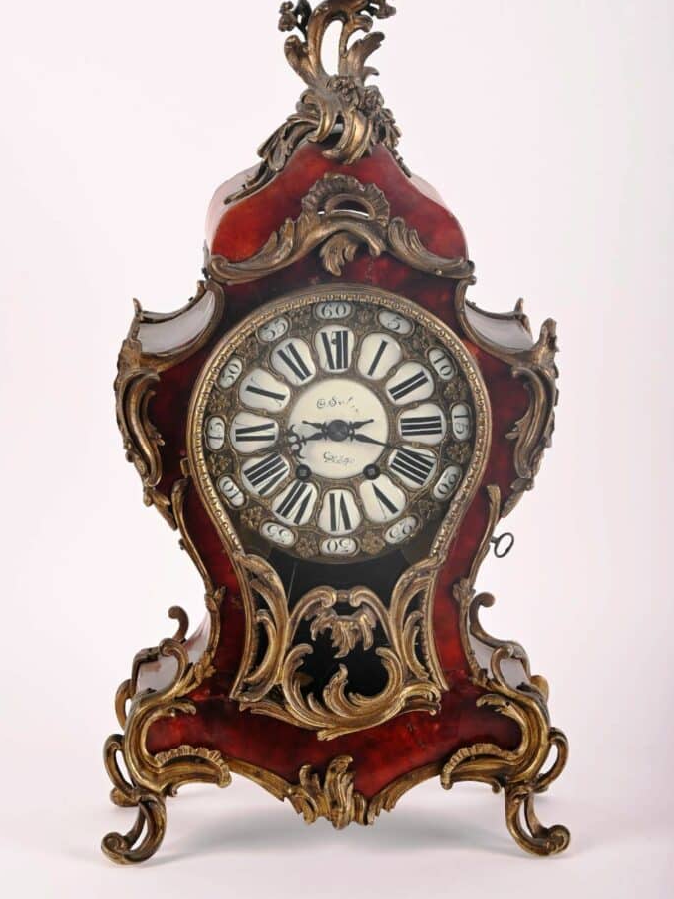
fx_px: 2779
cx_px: 337
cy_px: 407
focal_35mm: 107
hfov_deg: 13.8
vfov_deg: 18.4
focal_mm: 98
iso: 100
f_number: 14
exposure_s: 1/200
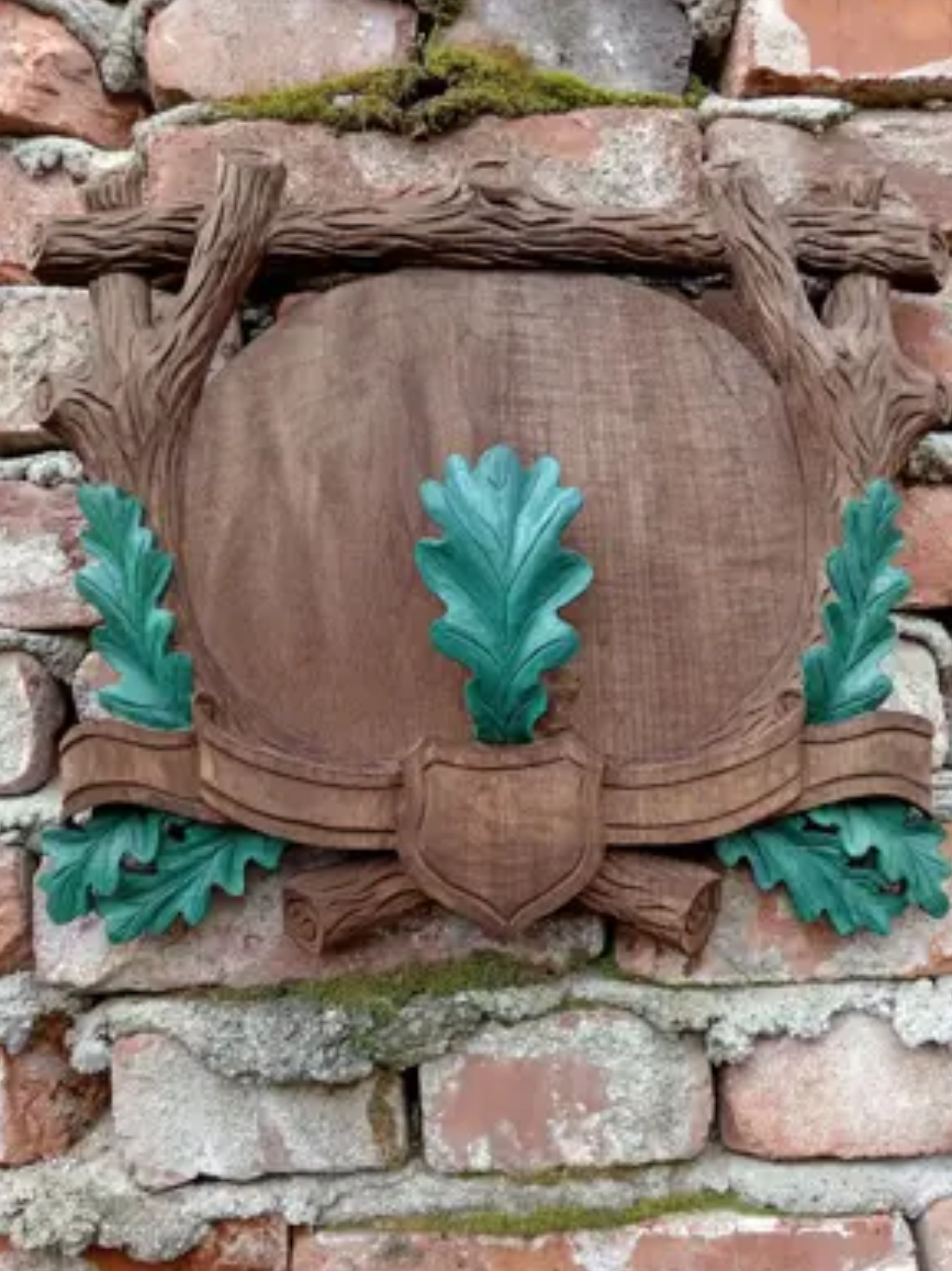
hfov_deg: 49.7
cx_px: 474
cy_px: 645
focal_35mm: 28
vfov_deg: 63.5
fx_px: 1028
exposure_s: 1/100
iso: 142
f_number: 1.9
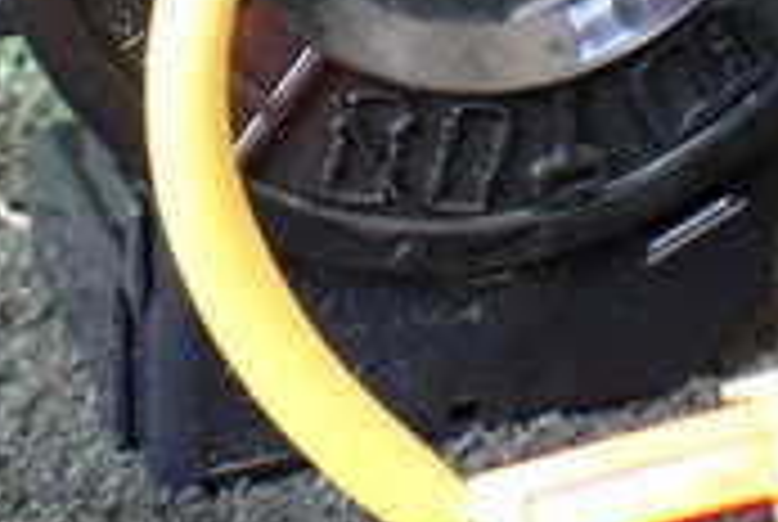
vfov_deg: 12.2
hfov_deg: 18.9
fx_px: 2338
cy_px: -248
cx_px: 414
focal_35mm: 108
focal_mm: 5.4
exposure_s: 1/80
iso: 800
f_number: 2.3
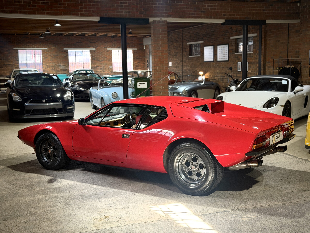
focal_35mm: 48
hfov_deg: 39.7
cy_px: 116
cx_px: 155
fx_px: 430
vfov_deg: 30.3
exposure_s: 1/41
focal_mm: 6.76
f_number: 1.78
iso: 250
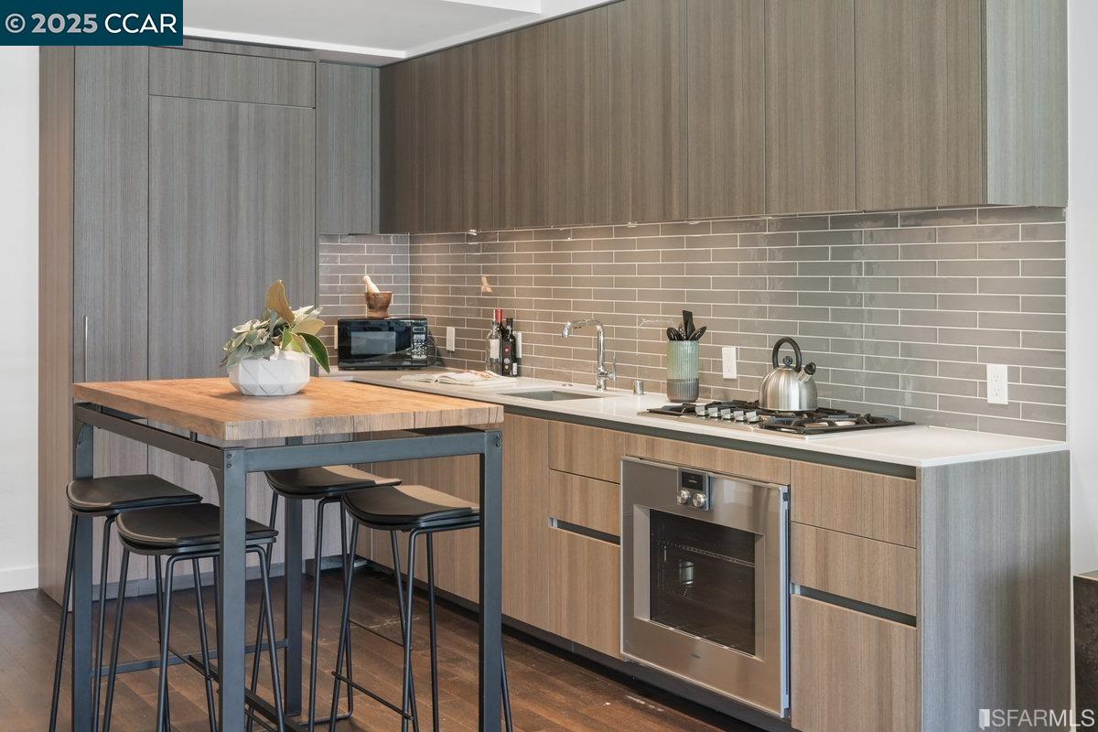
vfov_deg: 33.4
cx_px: 549
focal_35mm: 40
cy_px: 366
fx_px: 1220
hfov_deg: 48.5
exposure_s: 1/6
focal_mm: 27
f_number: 11
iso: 400
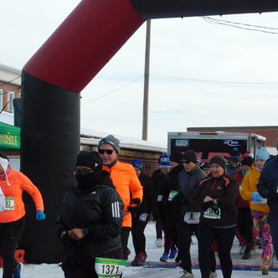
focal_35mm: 104
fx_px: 945
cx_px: 199
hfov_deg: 16.7
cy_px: 154
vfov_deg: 16.7
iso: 125
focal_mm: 12.6
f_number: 4.3
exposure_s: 1/640
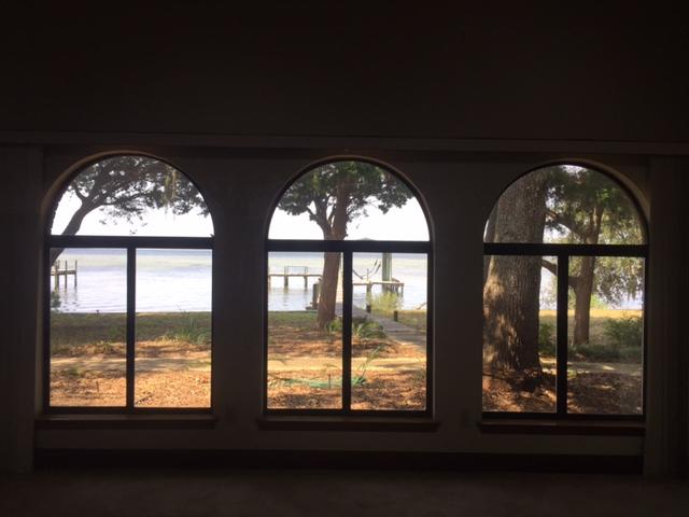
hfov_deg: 61.7
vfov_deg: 48.2
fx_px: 577
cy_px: 258
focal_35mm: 29
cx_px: 344
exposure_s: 1/302
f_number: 2.2
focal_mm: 4.15
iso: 32
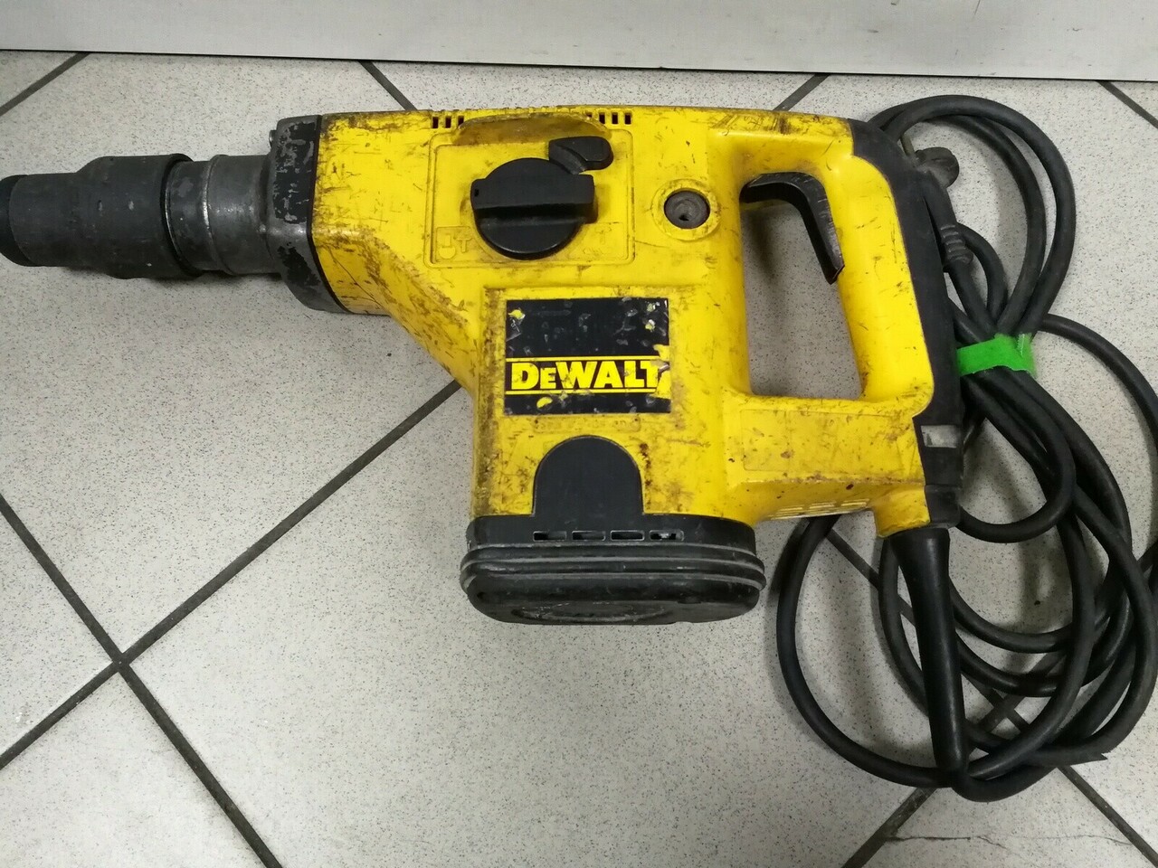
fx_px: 903
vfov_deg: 51.4
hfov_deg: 65.3
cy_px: 434
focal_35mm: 27
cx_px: 579
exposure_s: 1/25
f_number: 2.2
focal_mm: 3.95
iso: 500
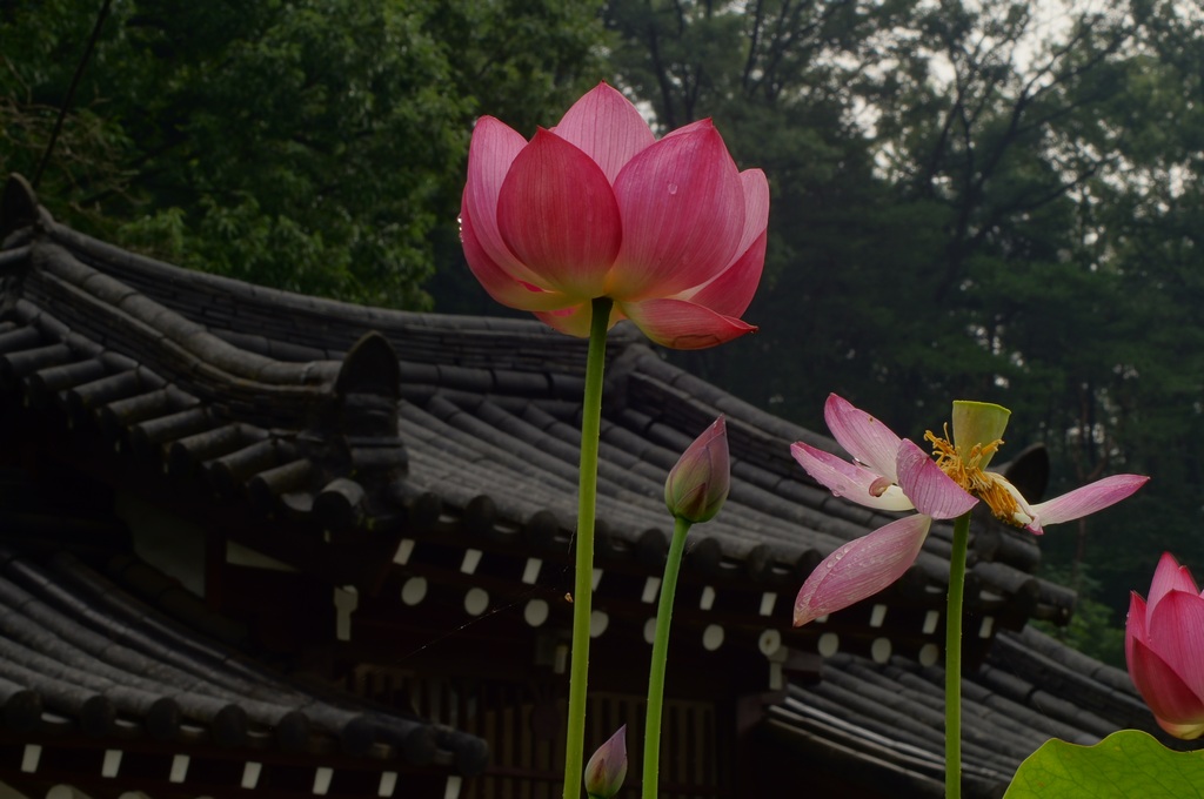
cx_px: 602
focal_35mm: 105
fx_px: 3507
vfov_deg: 13.0
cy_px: 400
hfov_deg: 19.5
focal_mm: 70
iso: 100
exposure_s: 1/20
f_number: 22
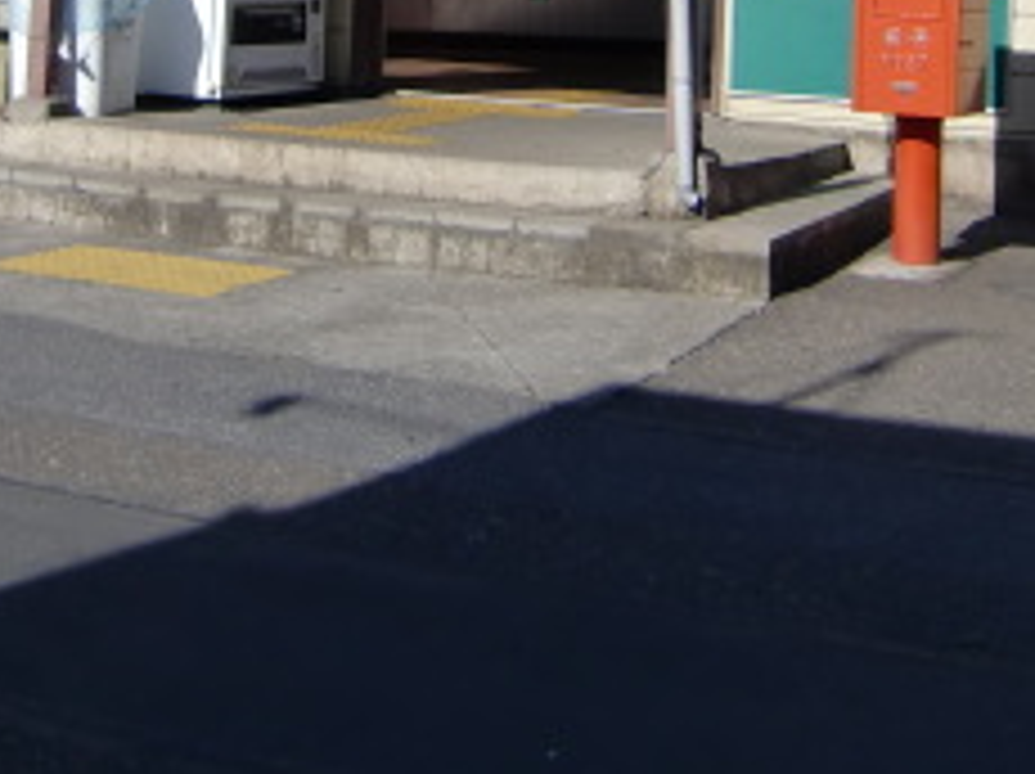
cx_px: 432
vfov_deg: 17.5
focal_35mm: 78
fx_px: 2330
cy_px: -284
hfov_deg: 25.0
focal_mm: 4.9
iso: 64
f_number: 7
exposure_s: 1/250
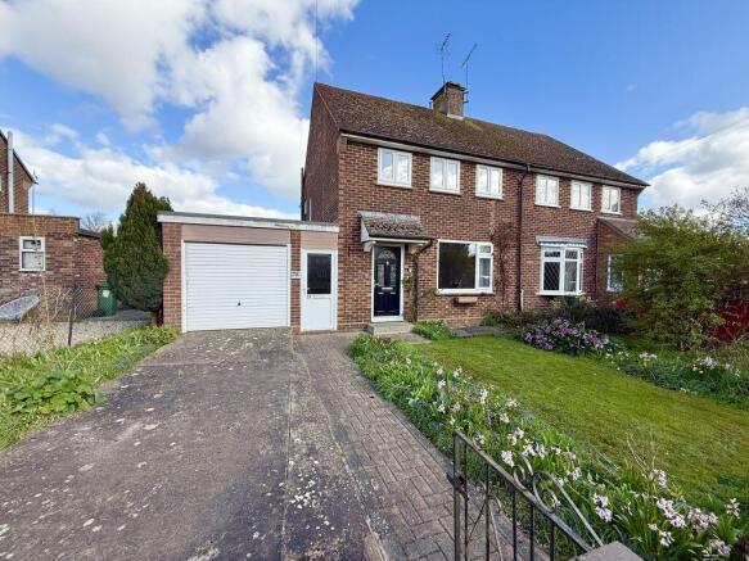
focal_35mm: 14
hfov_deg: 102.1
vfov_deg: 85.7
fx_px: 303
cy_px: 280
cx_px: 374
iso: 50
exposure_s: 1/901
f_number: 2.2
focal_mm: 2.22
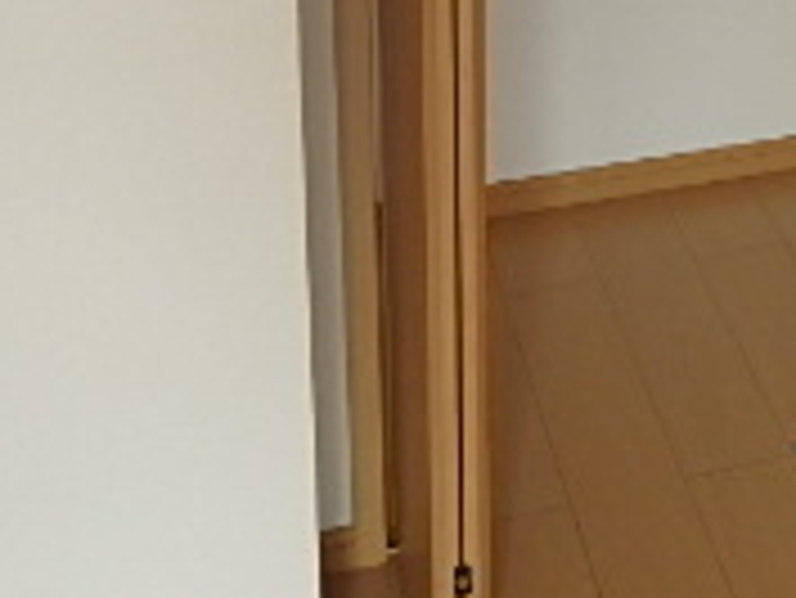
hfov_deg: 24.2
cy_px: -306
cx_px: 841
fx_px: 1749
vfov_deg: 17.4
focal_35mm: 76
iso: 125
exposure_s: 1/60
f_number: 3.5
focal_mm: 3.7
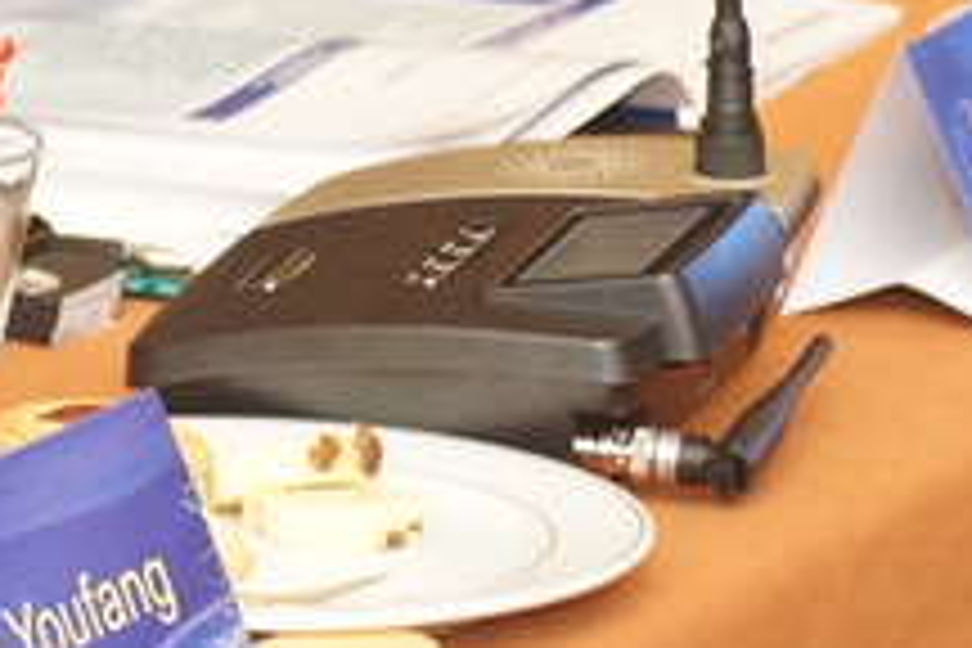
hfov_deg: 5.3
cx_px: -855
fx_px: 10322
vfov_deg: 3.6
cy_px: -594
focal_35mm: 382
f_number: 4.5
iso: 1600
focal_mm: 55
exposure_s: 1/60
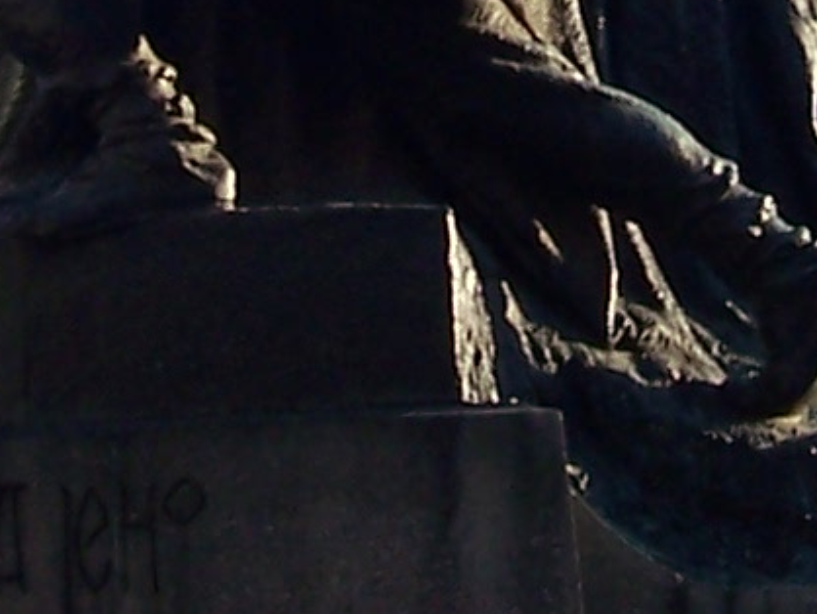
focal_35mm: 257
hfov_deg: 7.7
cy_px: -418
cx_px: 752
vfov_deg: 5.7
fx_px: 6069
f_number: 5.6
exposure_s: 1/250
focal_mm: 7
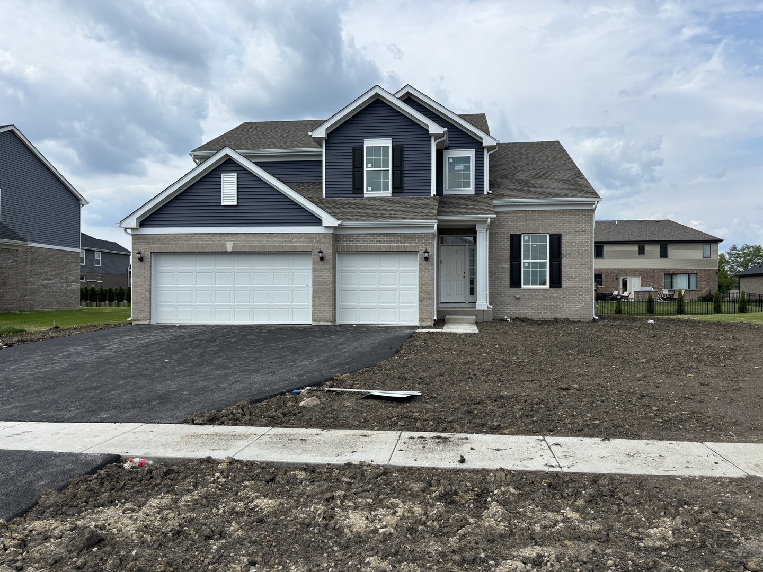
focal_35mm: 26
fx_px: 573
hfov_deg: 67.3
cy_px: 286
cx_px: 382
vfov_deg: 53.1
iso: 50
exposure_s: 1/3937
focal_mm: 5.96
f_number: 1.6
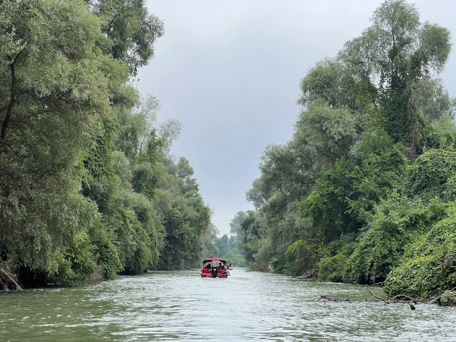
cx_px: 228
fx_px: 1014
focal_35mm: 77
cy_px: 171
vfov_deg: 19.1
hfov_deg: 25.3
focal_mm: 9
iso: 32
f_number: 2.8
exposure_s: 1/167
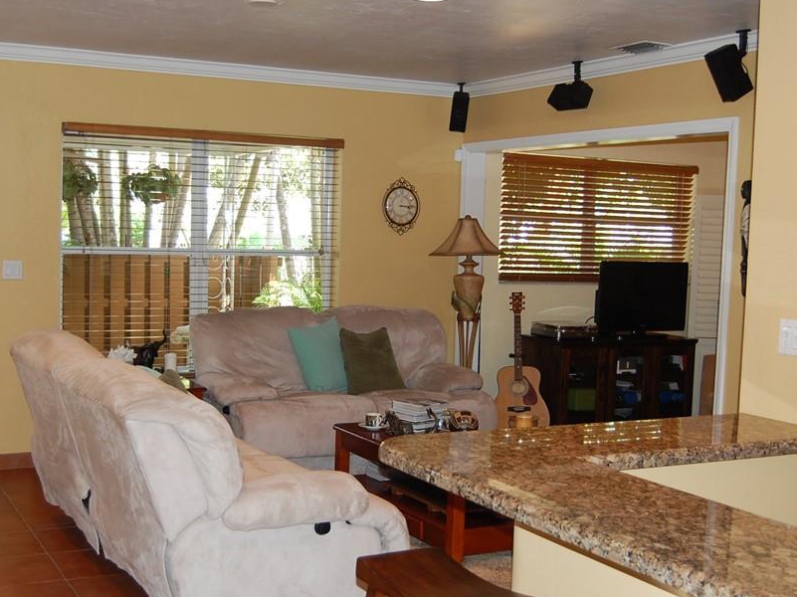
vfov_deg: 30.8
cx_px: 322
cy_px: 316
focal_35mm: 47
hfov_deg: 40.3
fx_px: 1082
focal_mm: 24
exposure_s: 1/60
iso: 400
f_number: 4
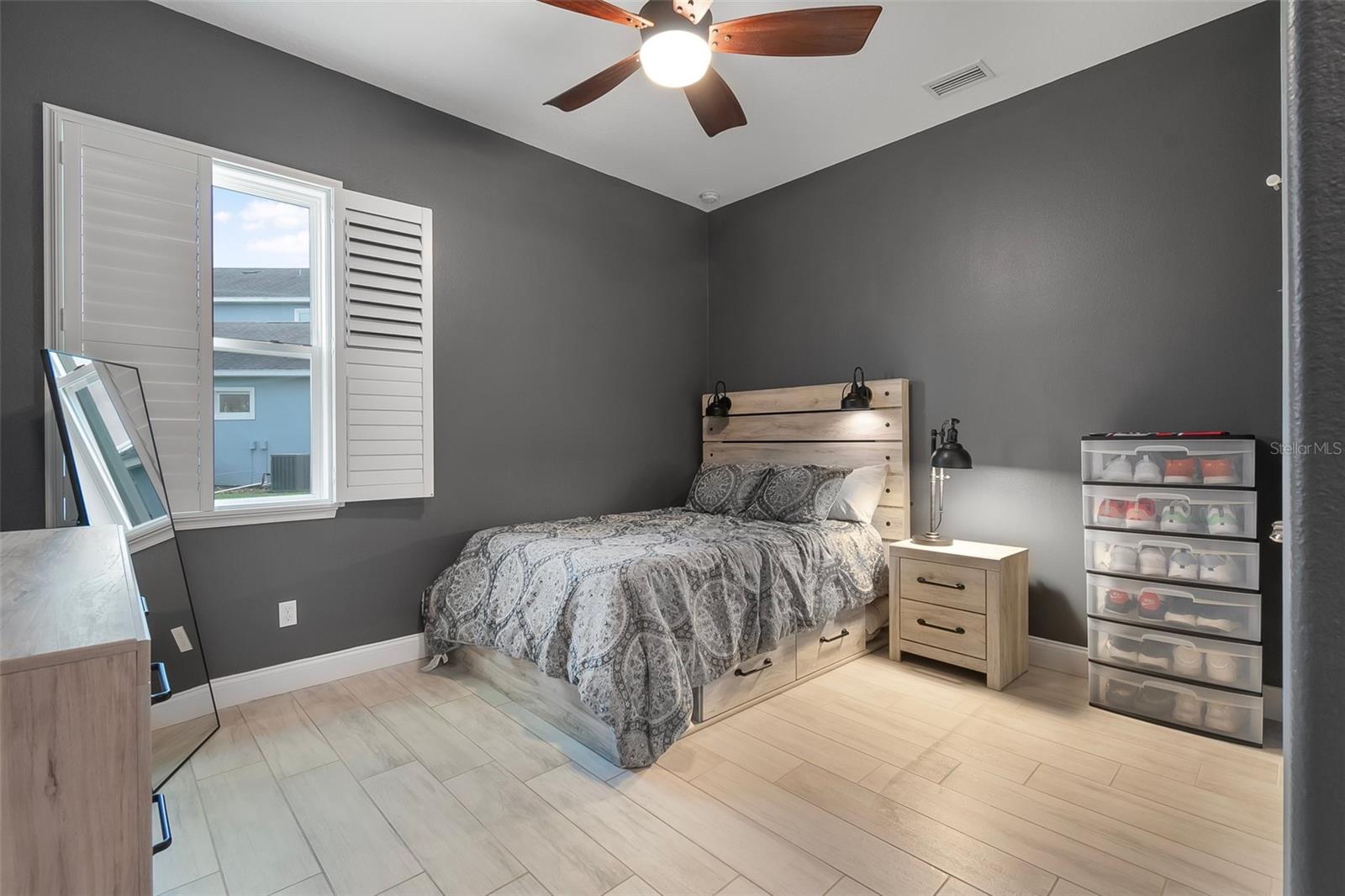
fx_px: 560
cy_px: 448
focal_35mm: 15
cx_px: 672
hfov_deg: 100.4
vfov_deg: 77.3
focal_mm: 10
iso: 320
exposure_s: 1
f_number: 9
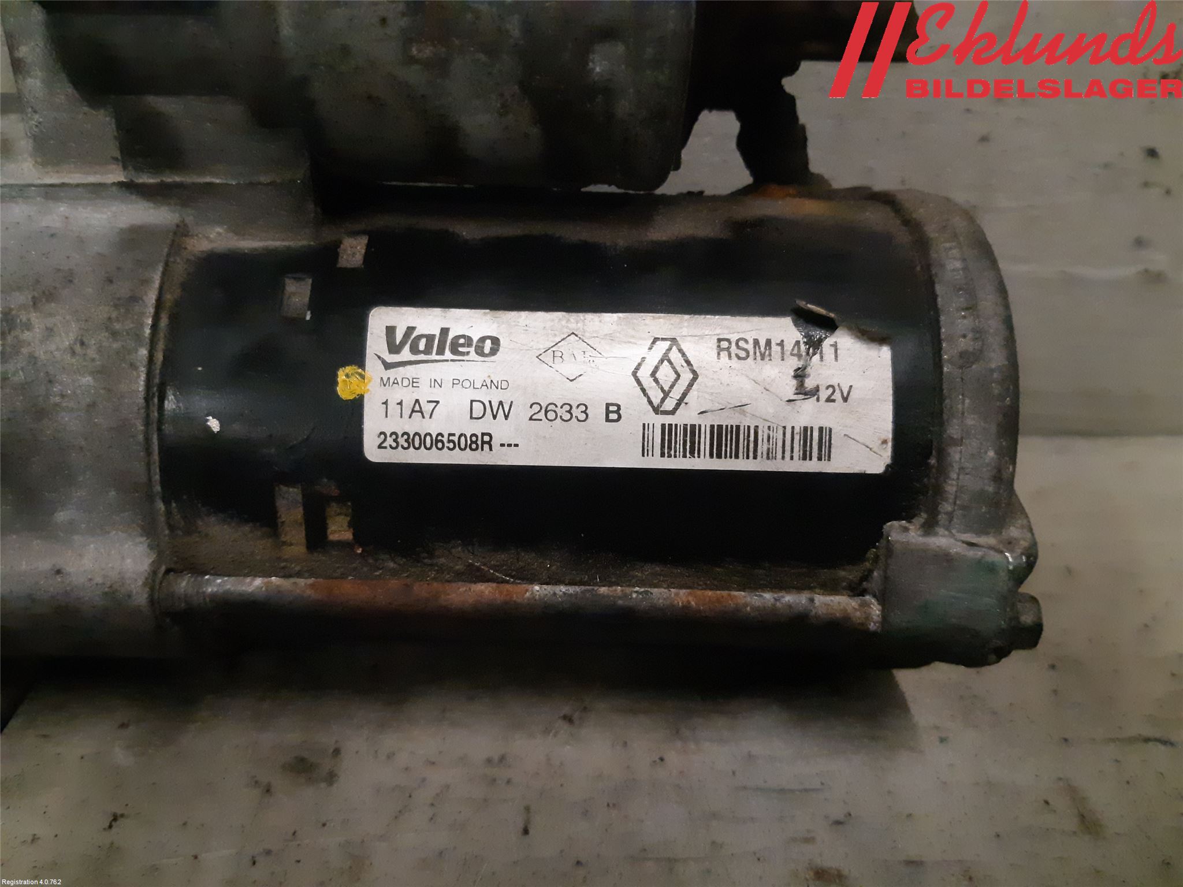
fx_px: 889
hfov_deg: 67.3
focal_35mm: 26
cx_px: 592
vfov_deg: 53.1
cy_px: 444
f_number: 1.7
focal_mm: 3.93
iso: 800
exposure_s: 1/343
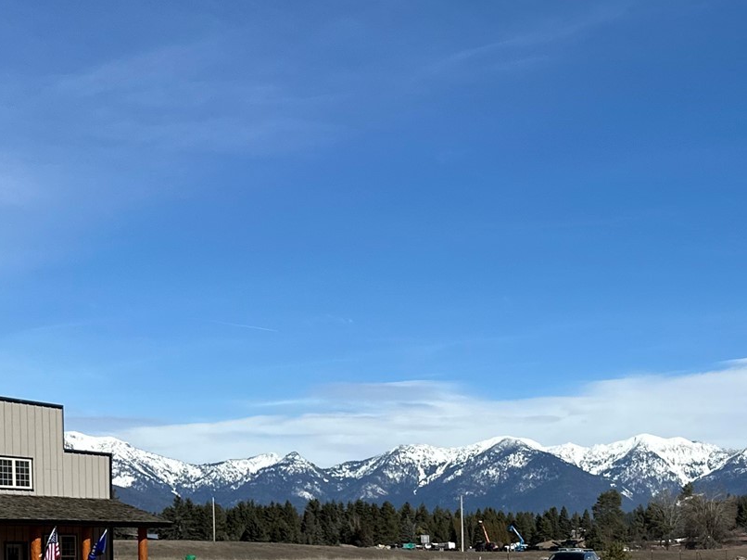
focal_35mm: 61
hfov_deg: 29.7
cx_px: 736
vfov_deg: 22.8
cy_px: 592
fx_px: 1316
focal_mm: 6.86
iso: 80
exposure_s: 1/8929
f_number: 1.78
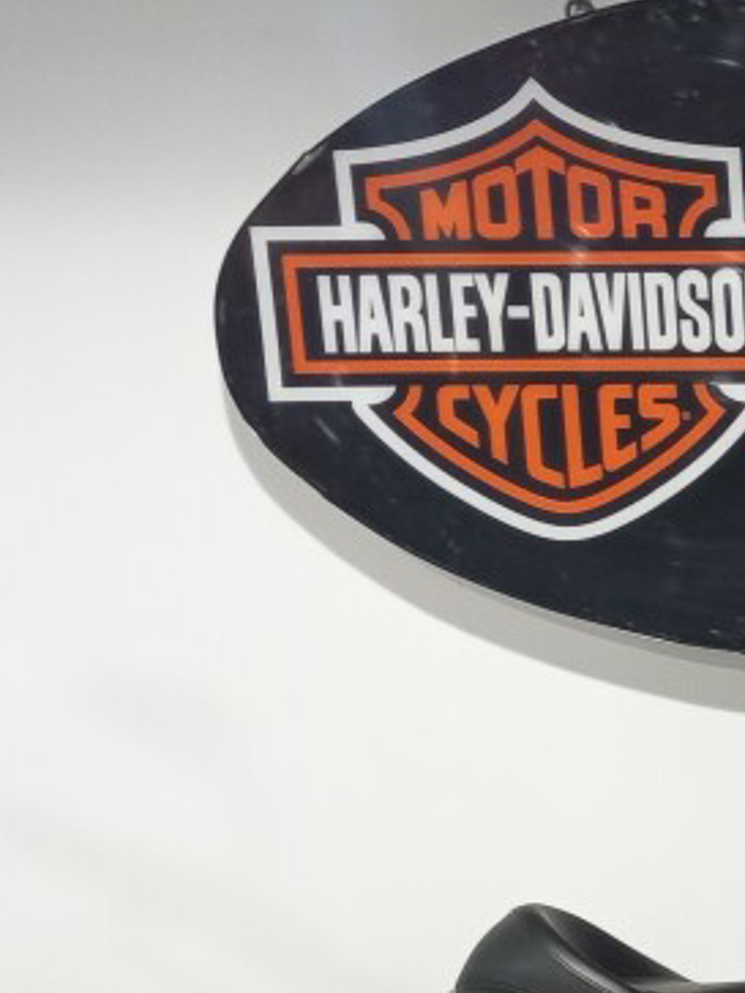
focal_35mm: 82
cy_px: 1026
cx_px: 1153
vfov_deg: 22.8
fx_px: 2353
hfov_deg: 16.3
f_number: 2.2
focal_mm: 3.71
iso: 387
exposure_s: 1/40
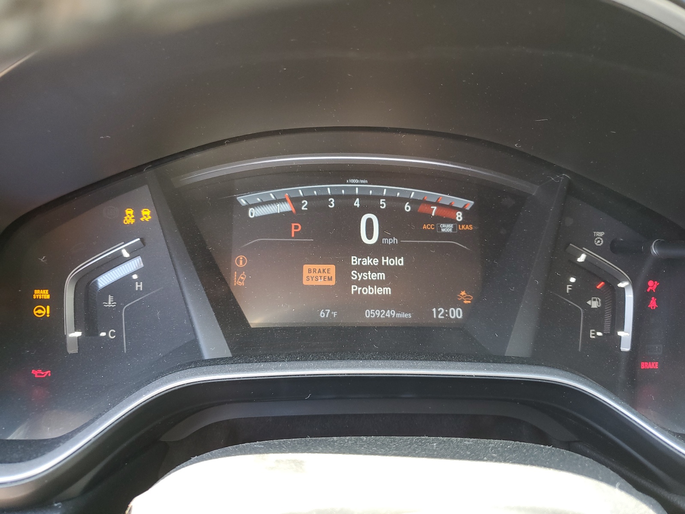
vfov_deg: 53.1
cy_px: 257
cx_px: 342
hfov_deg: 67.3
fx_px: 515
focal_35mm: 26
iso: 59
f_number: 1.5
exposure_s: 1/60.2
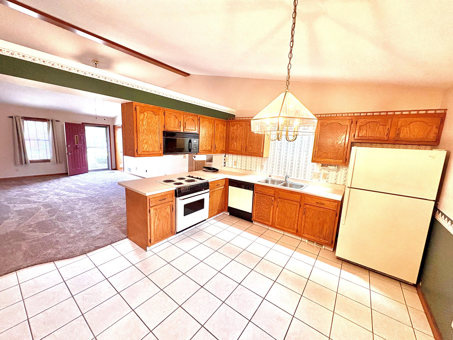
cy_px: 170
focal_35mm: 14
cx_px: 226
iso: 320
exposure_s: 1/60
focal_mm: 2.22
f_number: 2.2
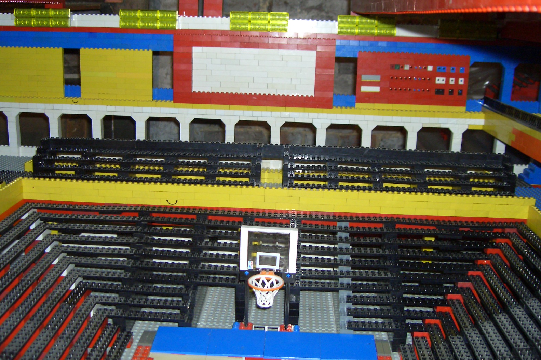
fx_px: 616
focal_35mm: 41
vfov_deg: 32.6
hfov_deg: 47.4
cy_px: 182
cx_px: 269
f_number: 2.8
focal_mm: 8
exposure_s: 1/60
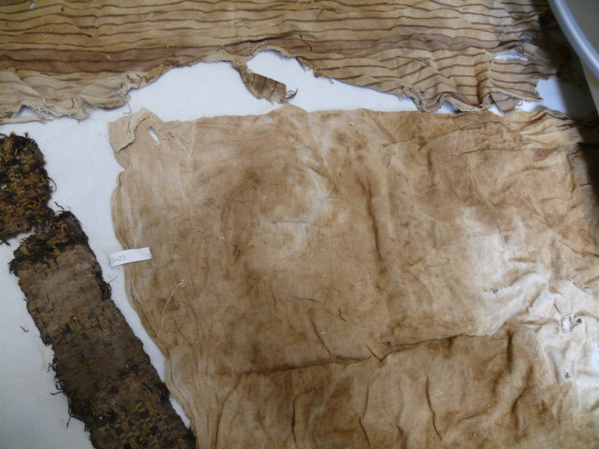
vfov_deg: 40.7
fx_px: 606
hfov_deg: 52.6
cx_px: 300
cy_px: 224
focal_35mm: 35
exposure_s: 1/8
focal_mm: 7.4
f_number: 2.8
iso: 200
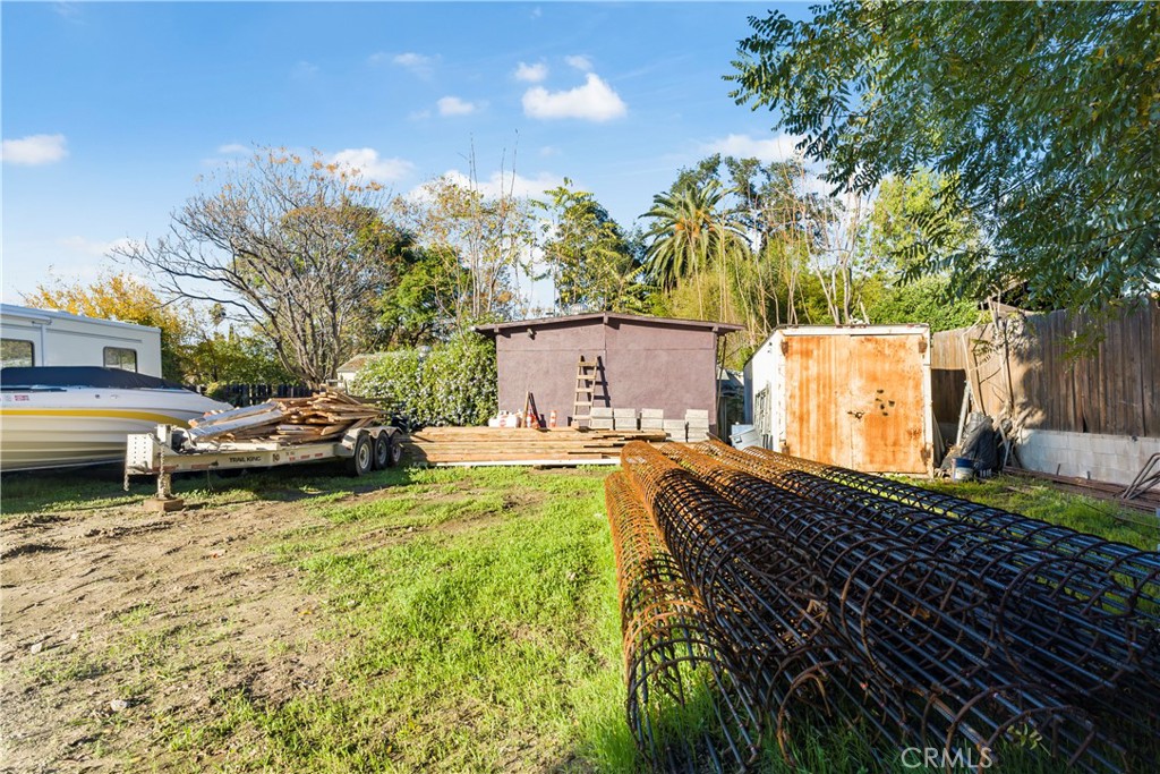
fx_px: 644
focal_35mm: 20
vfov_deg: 61.9
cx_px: 580
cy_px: 387
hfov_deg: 84.0
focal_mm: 20
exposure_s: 1/30
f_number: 9.5
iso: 80
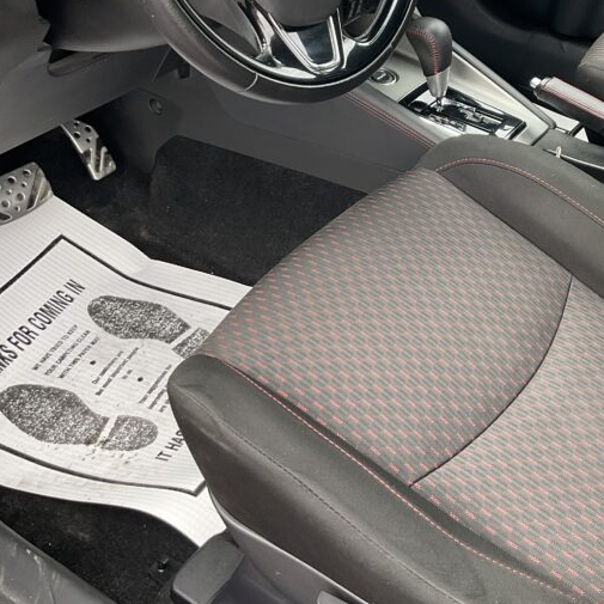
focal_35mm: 52
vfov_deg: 32.4
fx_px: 1027
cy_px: 177
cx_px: 416
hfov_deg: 32.4
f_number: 1.8
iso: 40
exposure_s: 1/120
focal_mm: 3
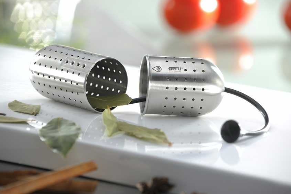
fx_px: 1487
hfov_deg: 11.2
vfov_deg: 7.5
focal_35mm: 184
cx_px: 146
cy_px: 98
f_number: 5.6
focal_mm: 180
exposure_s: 1/100
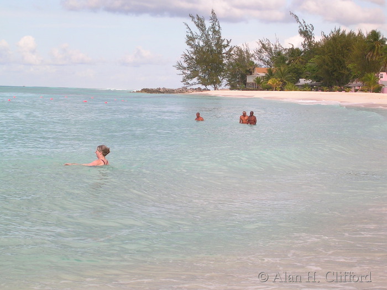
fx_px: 1174
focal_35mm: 105
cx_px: 194
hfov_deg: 18.7
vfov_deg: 14.1
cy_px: 145
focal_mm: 16.2
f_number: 4.9
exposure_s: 1/285
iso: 50
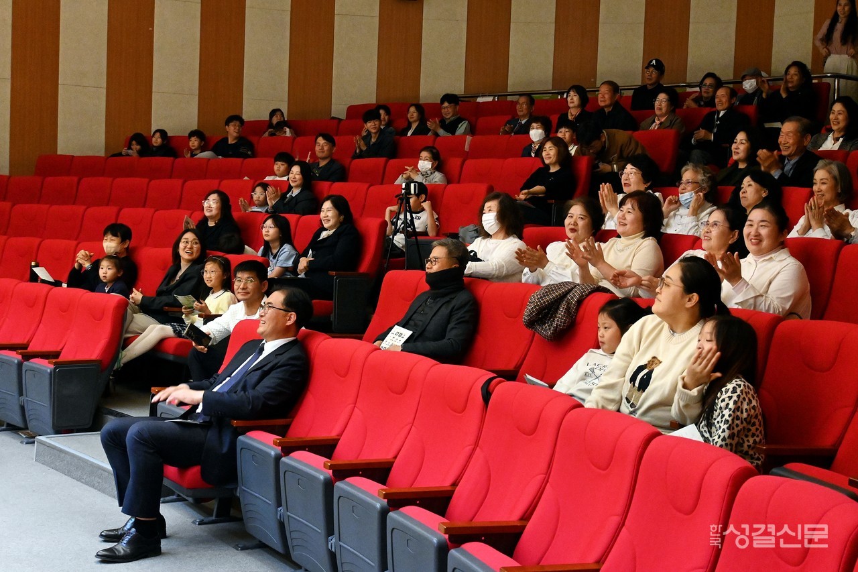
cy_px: 286
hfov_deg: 40.0
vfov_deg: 27.2
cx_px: 429
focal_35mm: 50
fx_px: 1180
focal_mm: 33
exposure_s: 1/60
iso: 6400
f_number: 5
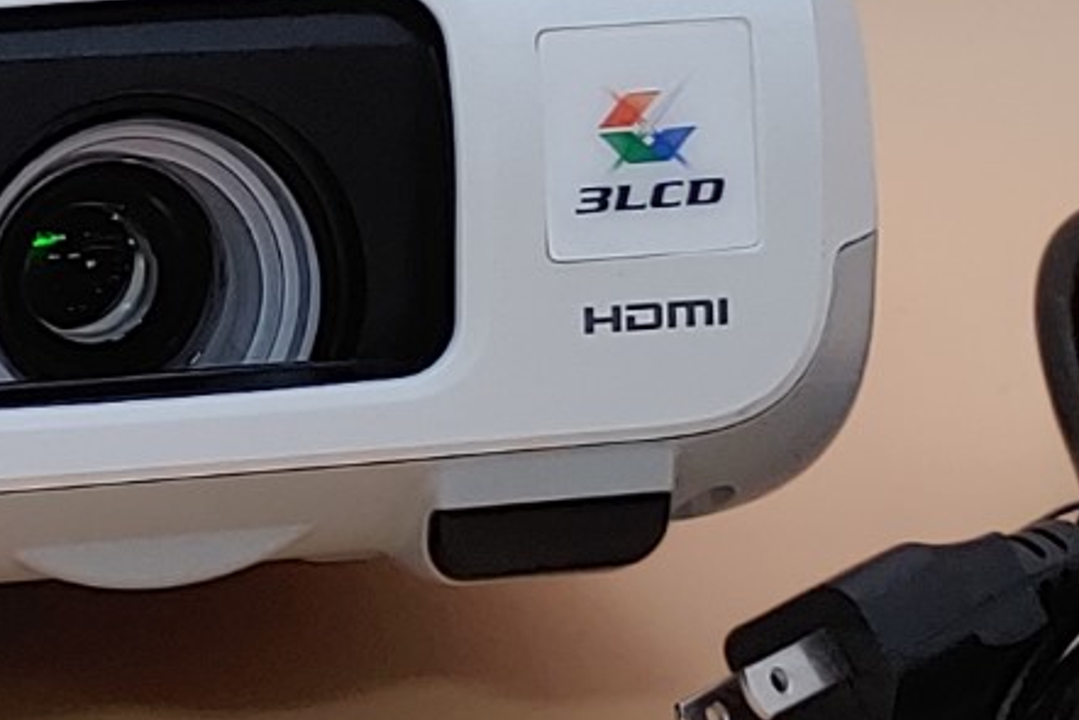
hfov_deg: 12.1
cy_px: 268
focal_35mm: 166
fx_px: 4977
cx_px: -171
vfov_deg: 8.3
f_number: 1.8
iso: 50
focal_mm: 4.36
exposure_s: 1/83
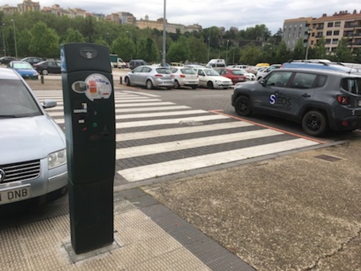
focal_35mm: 29
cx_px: 180
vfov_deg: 48.3
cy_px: 136
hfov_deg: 61.6
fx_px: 303
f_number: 2.2
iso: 25
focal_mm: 4.15
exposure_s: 1/270
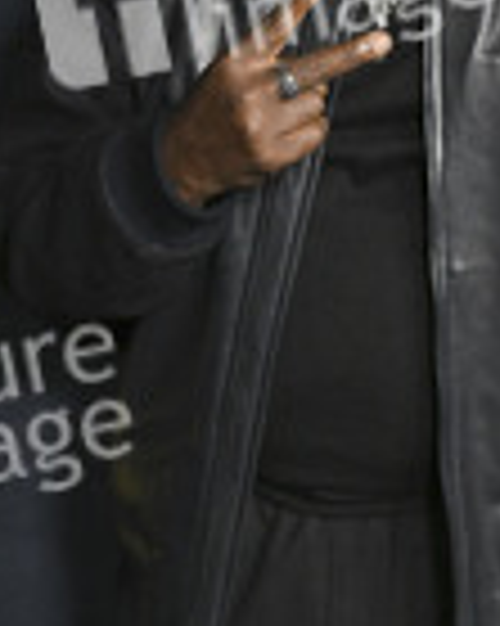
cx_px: 392
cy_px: 207
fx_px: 3555
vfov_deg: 10.1
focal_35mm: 192
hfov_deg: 8.0
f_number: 5.6
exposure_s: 1/320
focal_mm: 71
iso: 2500
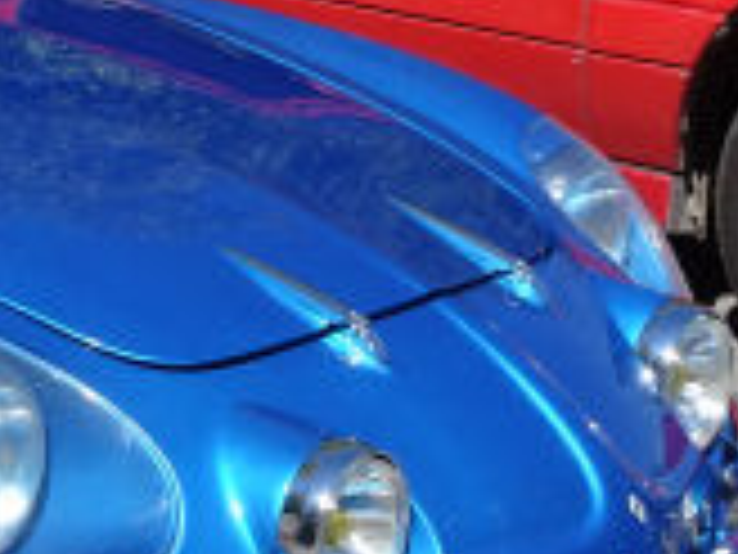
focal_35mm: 156
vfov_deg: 9.4
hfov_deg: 12.5
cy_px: -95
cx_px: -40
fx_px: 3326
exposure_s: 1/640
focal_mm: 5.43
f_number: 4
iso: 80
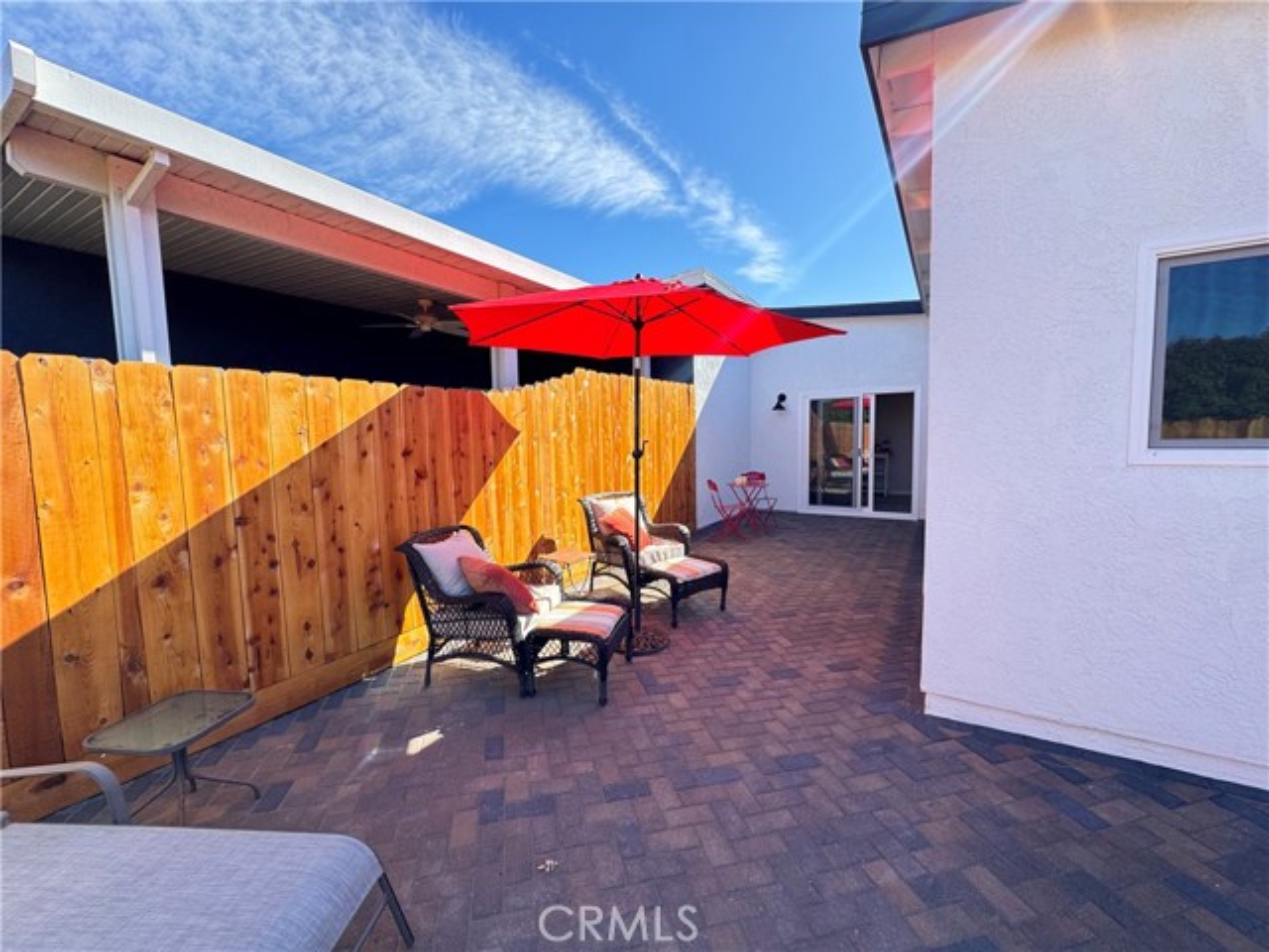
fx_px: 513
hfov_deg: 102.1
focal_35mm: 14
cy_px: 476
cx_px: 634
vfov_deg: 85.7
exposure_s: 1/451
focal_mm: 2.22
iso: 40
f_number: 2.2
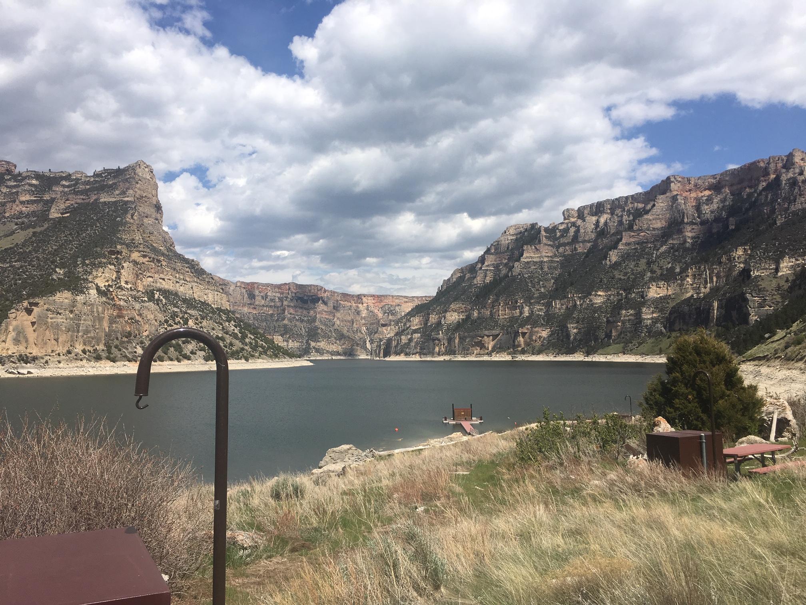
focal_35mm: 29
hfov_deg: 61.7
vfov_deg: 48.2
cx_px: 403
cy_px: 302
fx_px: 675
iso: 25
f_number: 2.2
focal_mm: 4.15
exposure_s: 1/2481
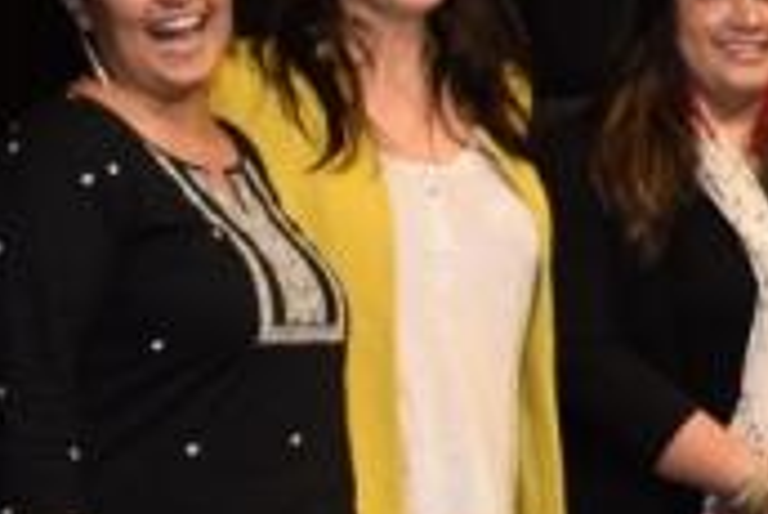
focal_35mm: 214
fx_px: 4569
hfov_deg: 8.6
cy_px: 449
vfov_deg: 6.4
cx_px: 1960
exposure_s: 1/100
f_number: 2.8
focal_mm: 24
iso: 1250
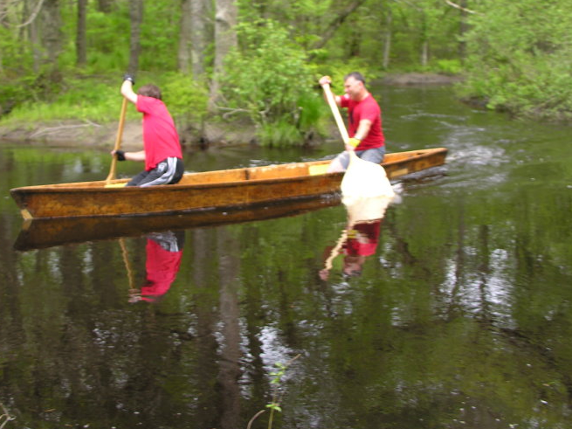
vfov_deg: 30.9
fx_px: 776
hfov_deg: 40.3
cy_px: 206
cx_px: 233
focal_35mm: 47
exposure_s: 1/125
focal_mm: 8.9
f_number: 2.8
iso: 50
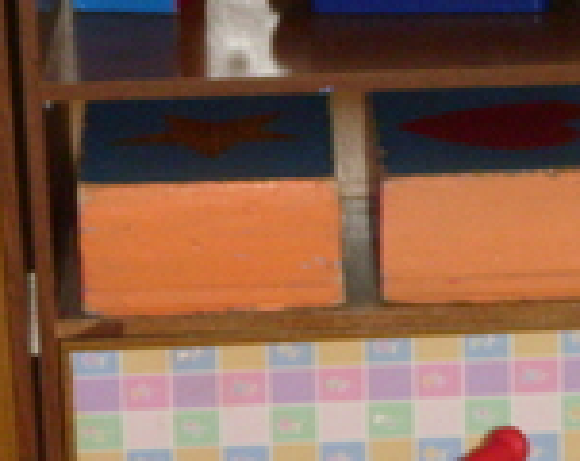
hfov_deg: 10.7
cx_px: 323
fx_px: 3099
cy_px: 561
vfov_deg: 8.4
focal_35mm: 181
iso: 400
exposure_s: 1/60
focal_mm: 13.01
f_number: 4.2
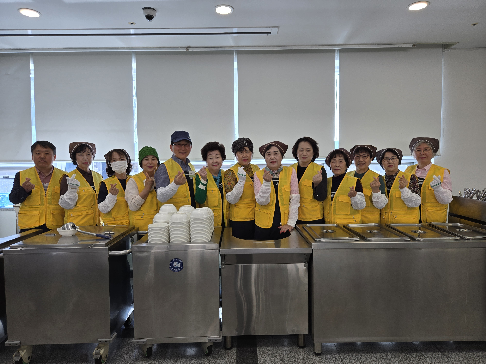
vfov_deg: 58.9
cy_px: 182
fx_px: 323
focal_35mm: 23
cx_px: 243
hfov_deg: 73.9
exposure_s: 1/120
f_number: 1.8
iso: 32
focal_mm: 5.4
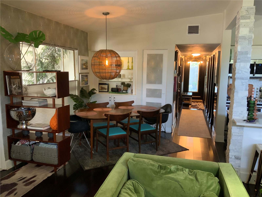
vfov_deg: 48.2
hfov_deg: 61.7
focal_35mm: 29
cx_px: 131
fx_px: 219
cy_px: 98
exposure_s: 1/60
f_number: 1.8
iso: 200
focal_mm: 3
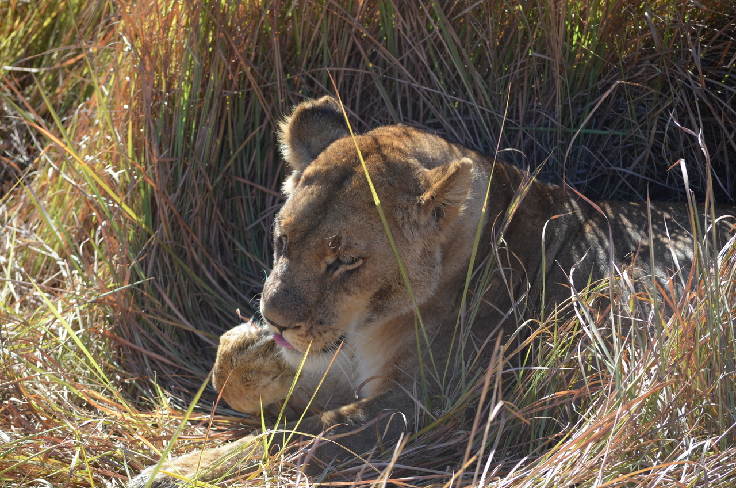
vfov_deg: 6.5
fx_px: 4285
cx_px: 368
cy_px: 244
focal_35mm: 210
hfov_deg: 9.8
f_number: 5.6
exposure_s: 1/500
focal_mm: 140
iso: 250
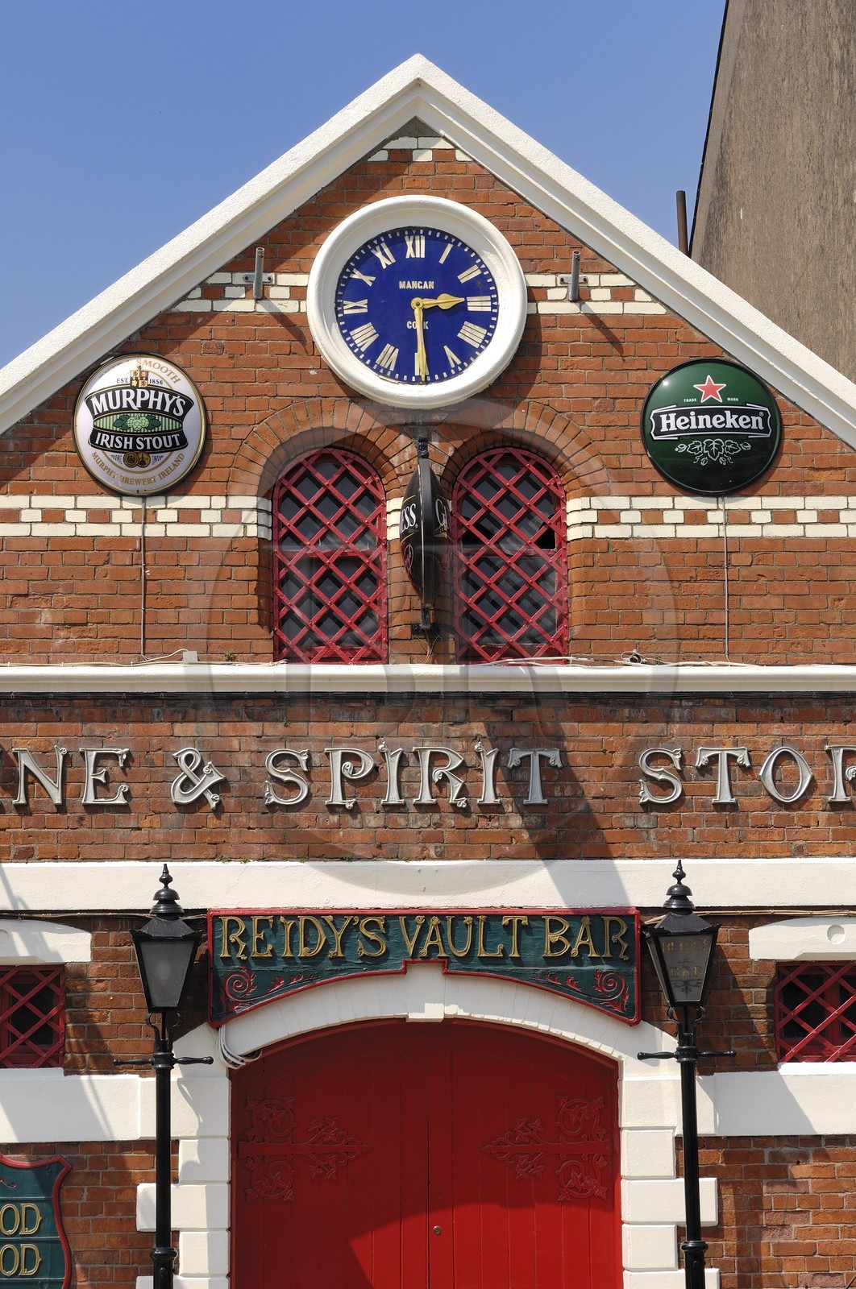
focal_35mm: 84
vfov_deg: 24.2
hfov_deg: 16.2
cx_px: 428
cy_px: 644
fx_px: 3005
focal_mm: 56
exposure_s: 1/160
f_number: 8.5
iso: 100
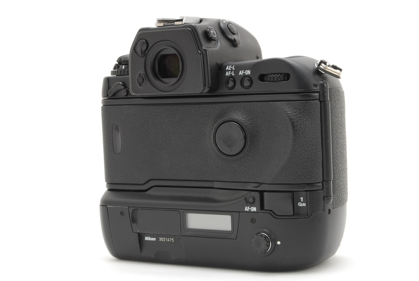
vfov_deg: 16.6
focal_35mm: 82
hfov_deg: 24.6
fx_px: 961
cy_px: 140
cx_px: 210
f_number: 18
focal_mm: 55
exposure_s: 1/160
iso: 400
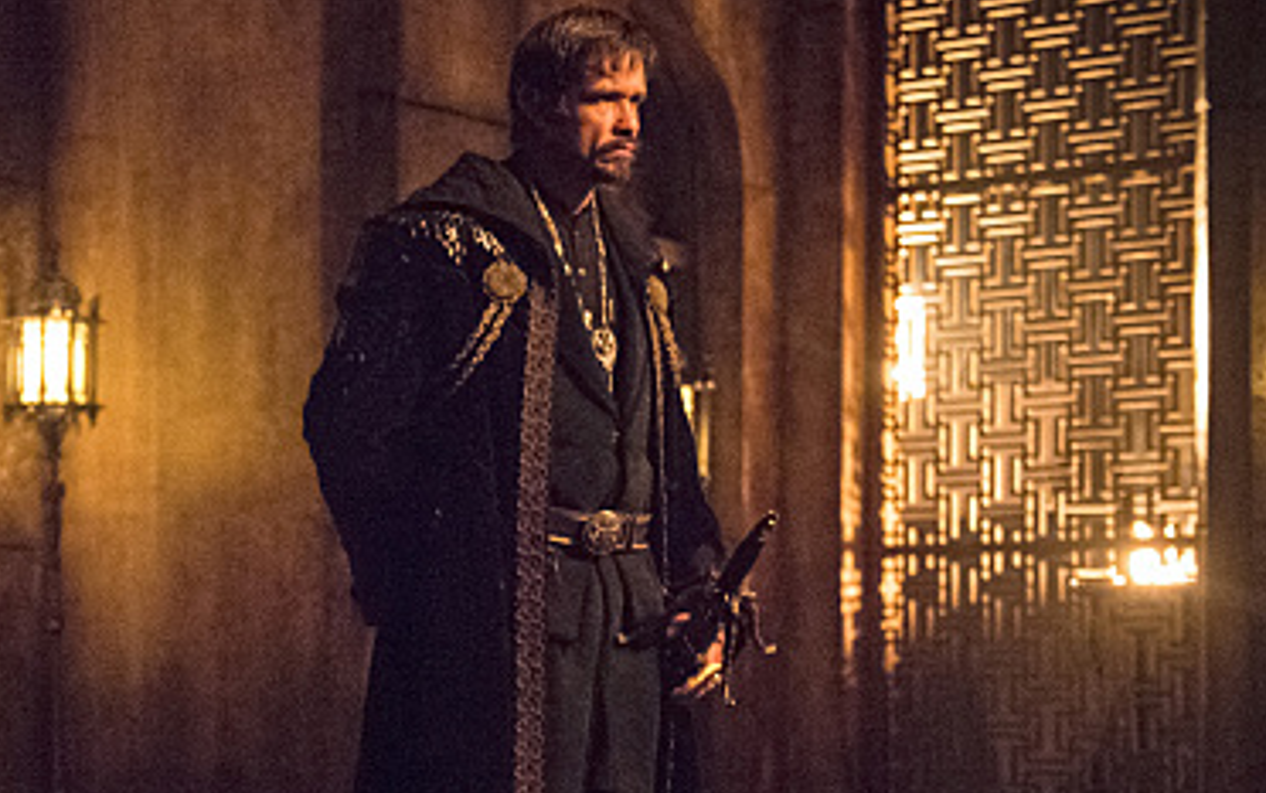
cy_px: 650
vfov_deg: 14.1
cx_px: 61
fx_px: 3176
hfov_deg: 21.9
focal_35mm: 92
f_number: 2.8
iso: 8063
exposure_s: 1/60
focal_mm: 42
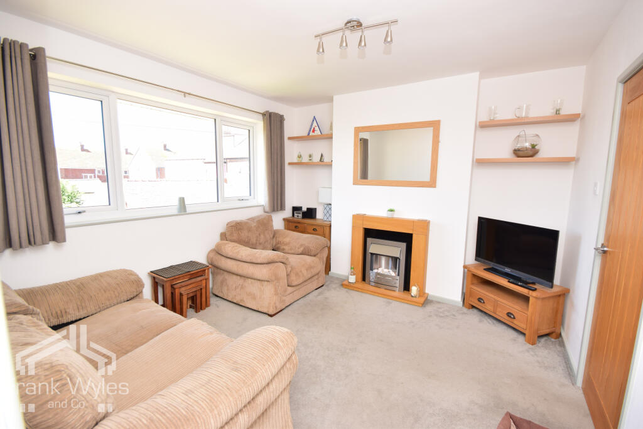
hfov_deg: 100.4
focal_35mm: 15
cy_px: 214
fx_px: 268
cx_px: 322
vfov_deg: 77.3
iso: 400
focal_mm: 10
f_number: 9
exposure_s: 1/60
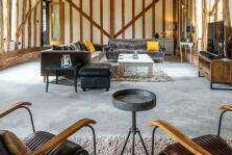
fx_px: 206
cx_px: 115
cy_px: 25
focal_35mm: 32
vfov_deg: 39.2
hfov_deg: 58.7
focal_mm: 10
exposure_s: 1/40
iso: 160
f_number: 10
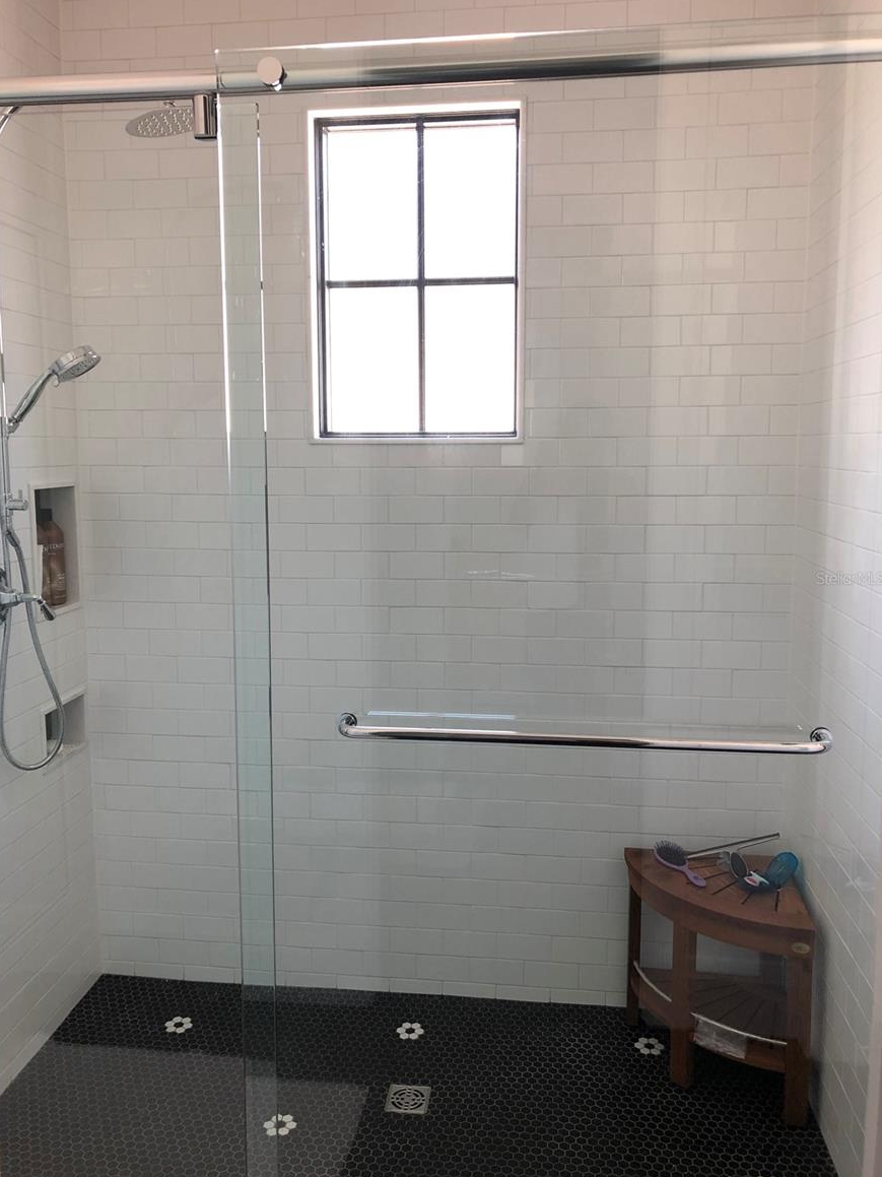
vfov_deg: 61.7
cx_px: 431
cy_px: 578
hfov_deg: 48.2
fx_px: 985
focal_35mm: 29
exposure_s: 1/30
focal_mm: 4
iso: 20
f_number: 1.8
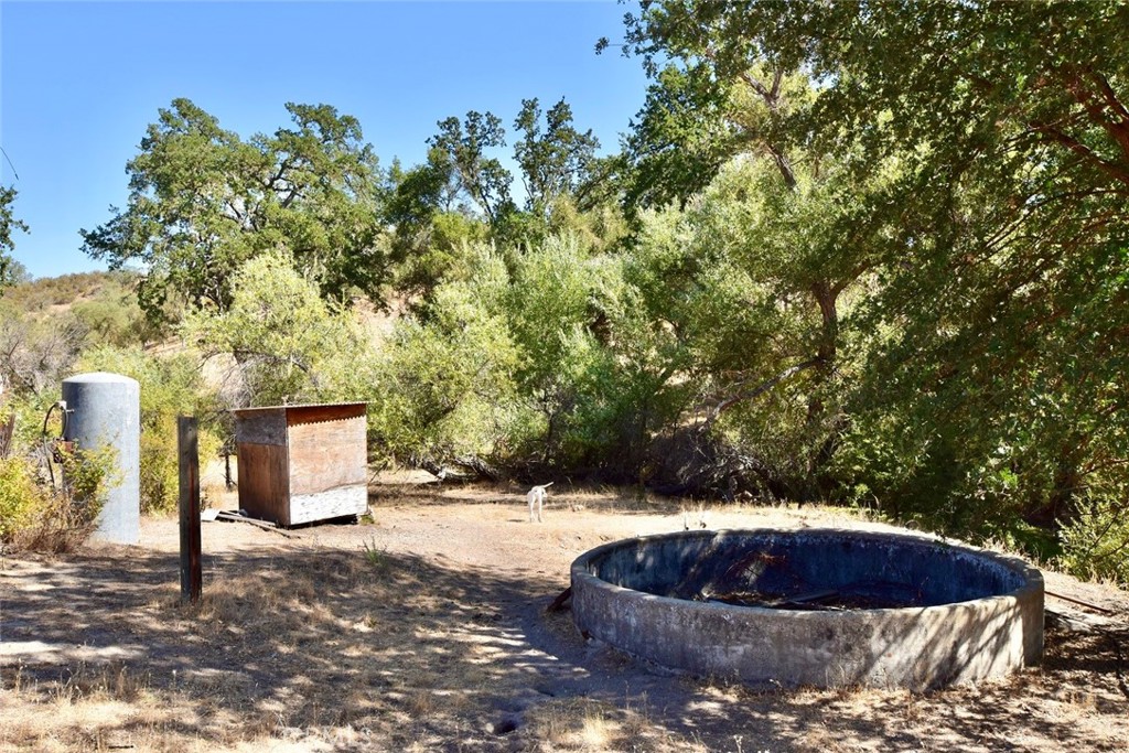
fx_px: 941
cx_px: 564
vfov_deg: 43.6
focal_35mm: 30
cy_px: 376
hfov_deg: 61.9
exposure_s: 1/320
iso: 400
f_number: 10
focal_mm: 20
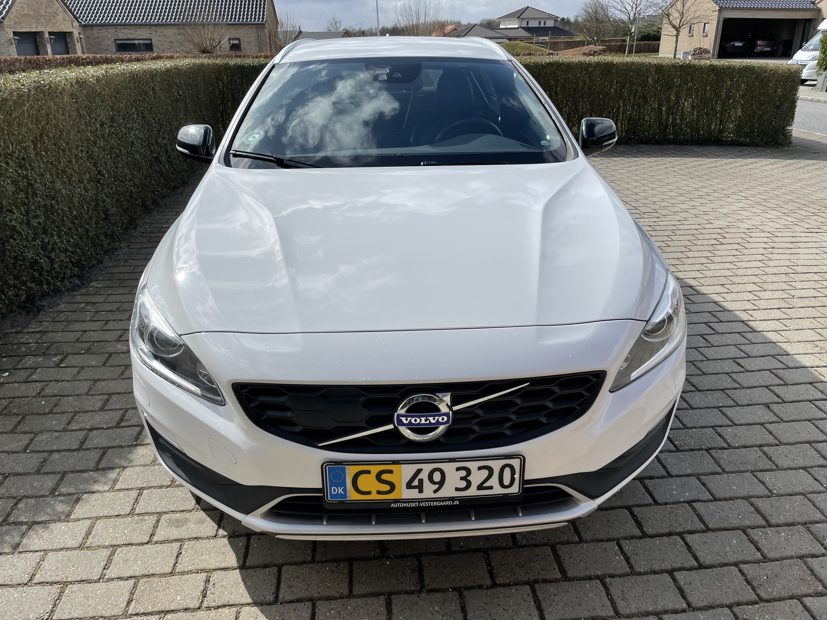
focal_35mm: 26
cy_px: 310
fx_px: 621
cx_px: 414
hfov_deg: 67.3
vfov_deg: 53.1
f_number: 1.6
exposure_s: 1/4464
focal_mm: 4.2
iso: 32
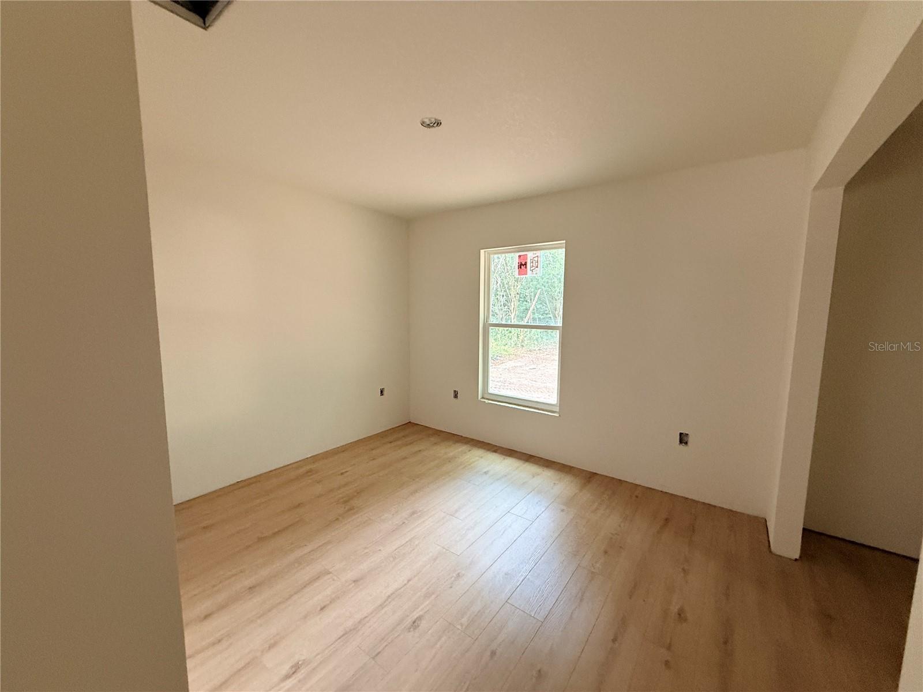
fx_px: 373
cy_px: 346
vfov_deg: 85.7
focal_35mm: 14
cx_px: 462
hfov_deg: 102.1
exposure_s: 1/60
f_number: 2.2
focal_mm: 2.22
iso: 400
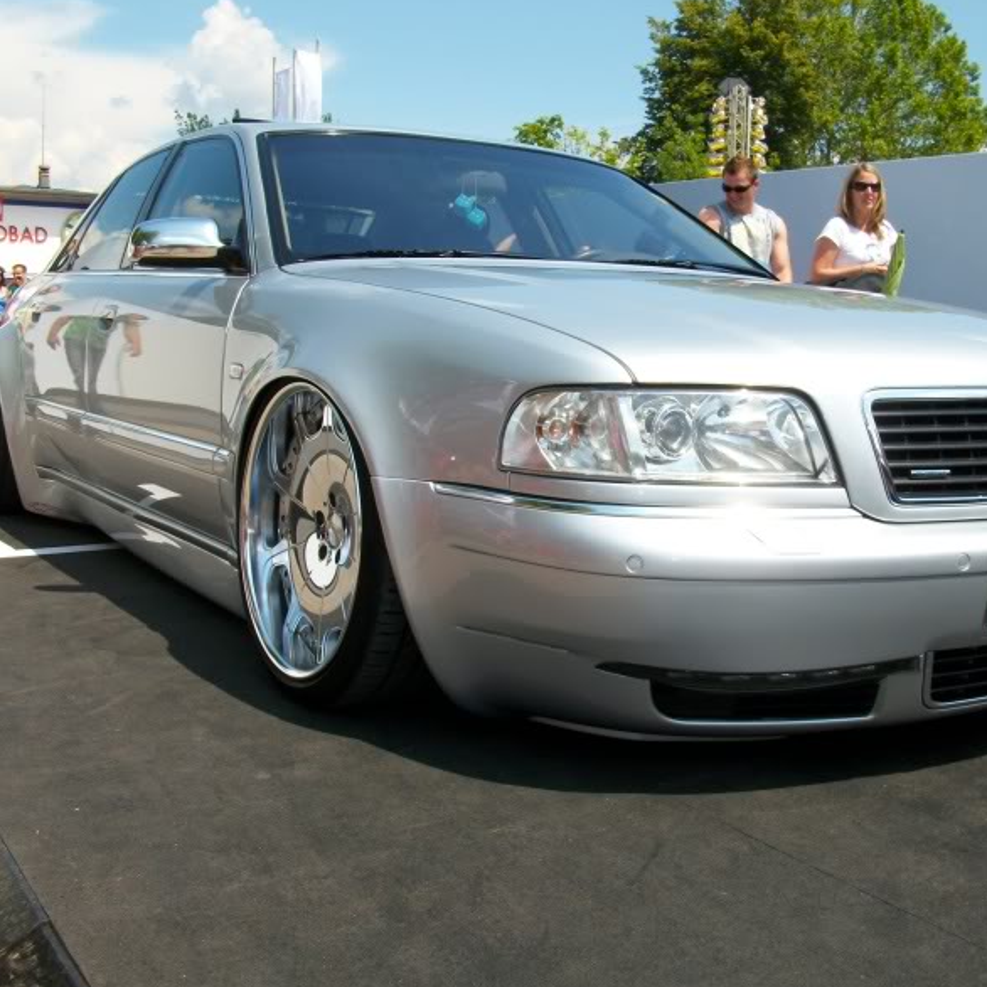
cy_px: 495
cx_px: 564
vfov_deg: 40.9
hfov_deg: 40.8
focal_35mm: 41
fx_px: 1323
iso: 80
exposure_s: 1/301
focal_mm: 5.7
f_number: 5.5
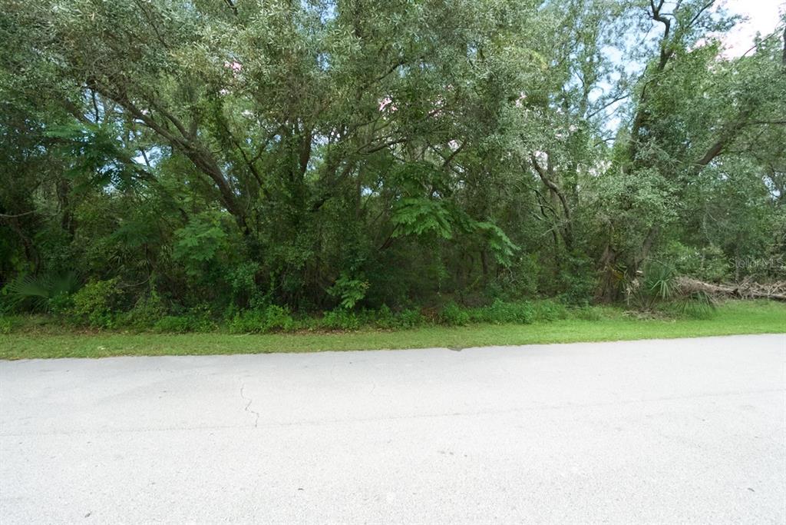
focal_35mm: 15
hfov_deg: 100.4
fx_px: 328
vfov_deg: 77.3
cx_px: 393
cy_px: 262
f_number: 4.5
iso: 100
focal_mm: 10
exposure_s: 1/60
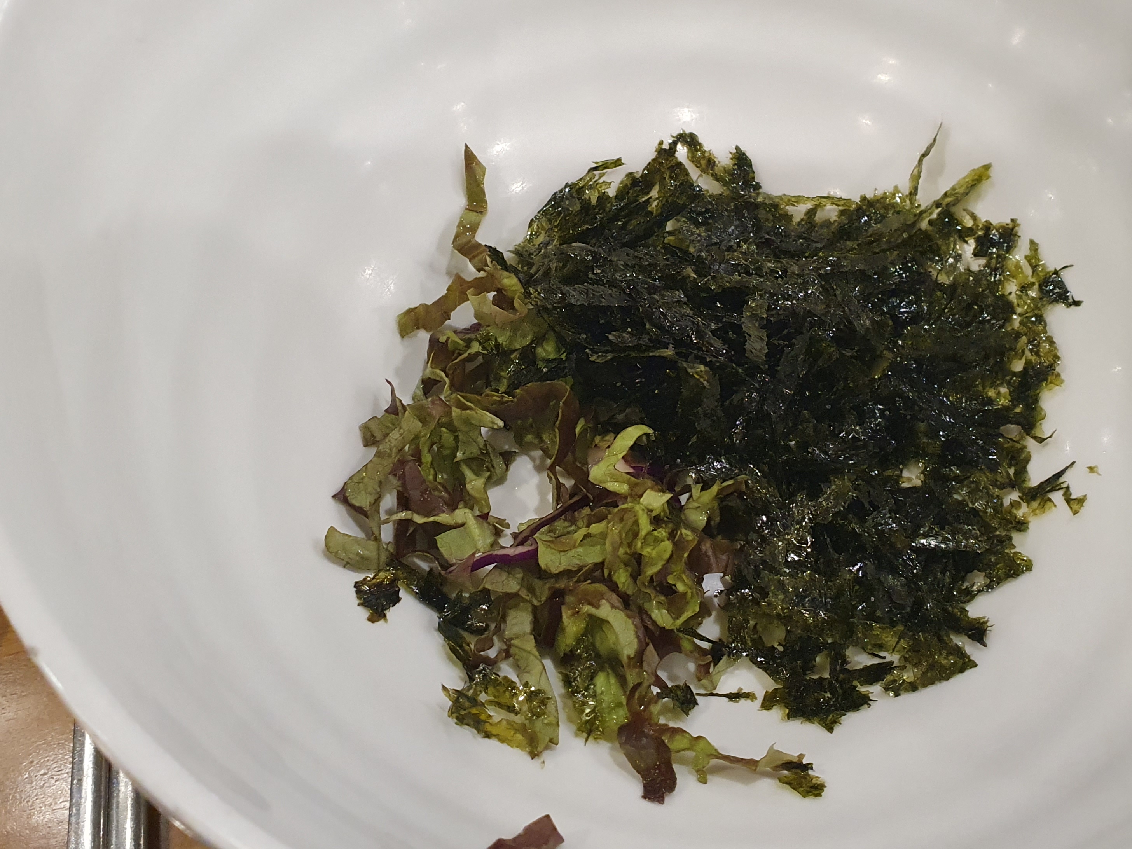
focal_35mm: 36
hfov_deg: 51.2
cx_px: 653
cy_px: 362
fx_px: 1177
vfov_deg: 39.6
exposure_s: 1/60
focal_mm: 4.32
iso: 500
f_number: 2.4
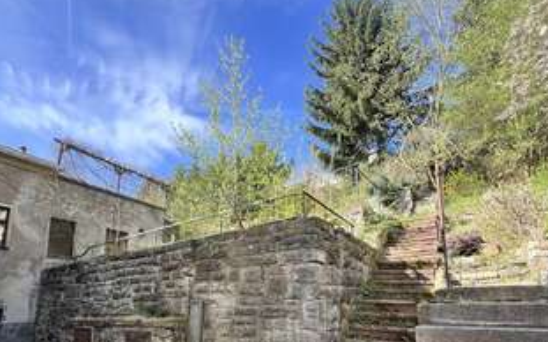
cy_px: 257
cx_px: 249
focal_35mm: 20
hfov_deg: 84.9
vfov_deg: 56.6
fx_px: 299
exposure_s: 1/320
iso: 32
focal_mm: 1.57
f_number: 1.8
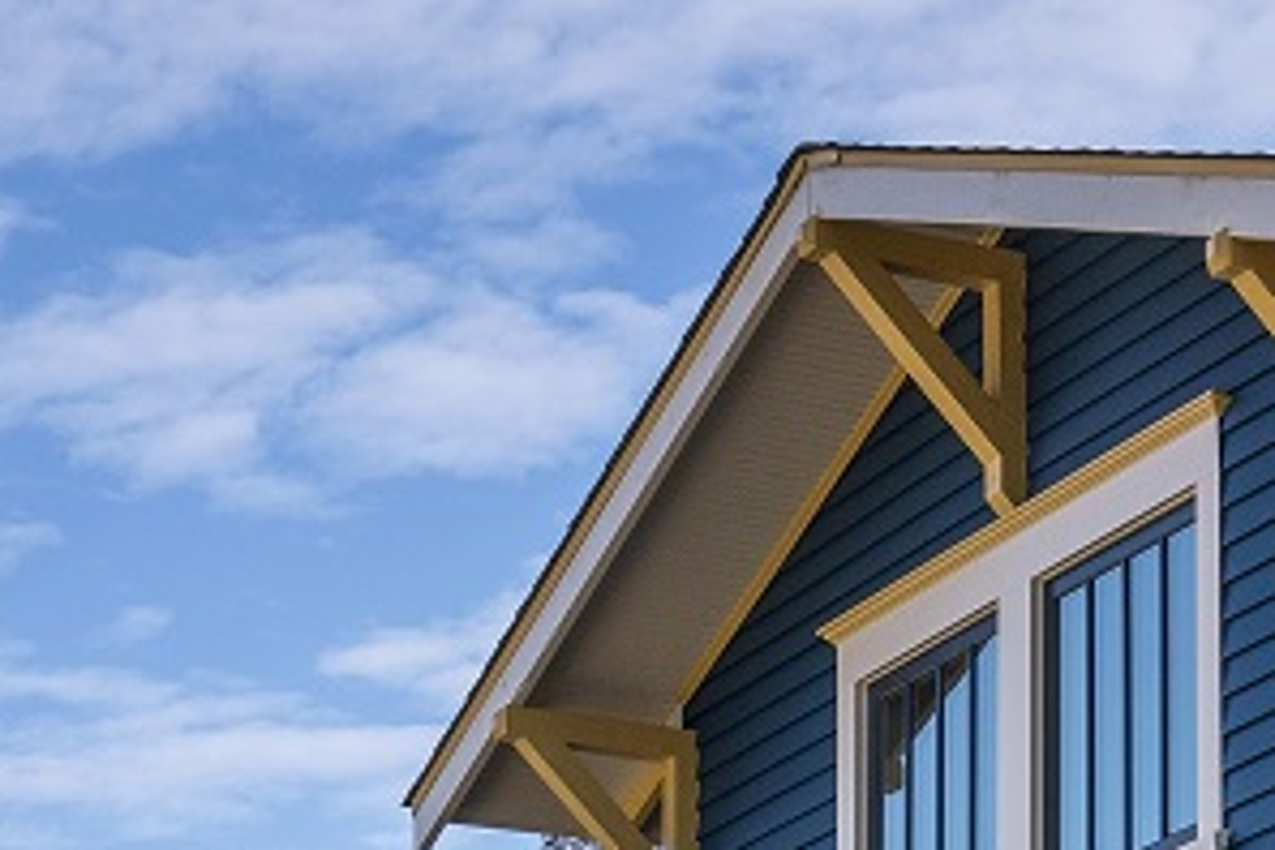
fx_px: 5135
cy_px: 869
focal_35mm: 145
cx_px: 1636
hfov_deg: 13.7
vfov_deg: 9.4
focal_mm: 43
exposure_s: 1/160
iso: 400
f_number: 14
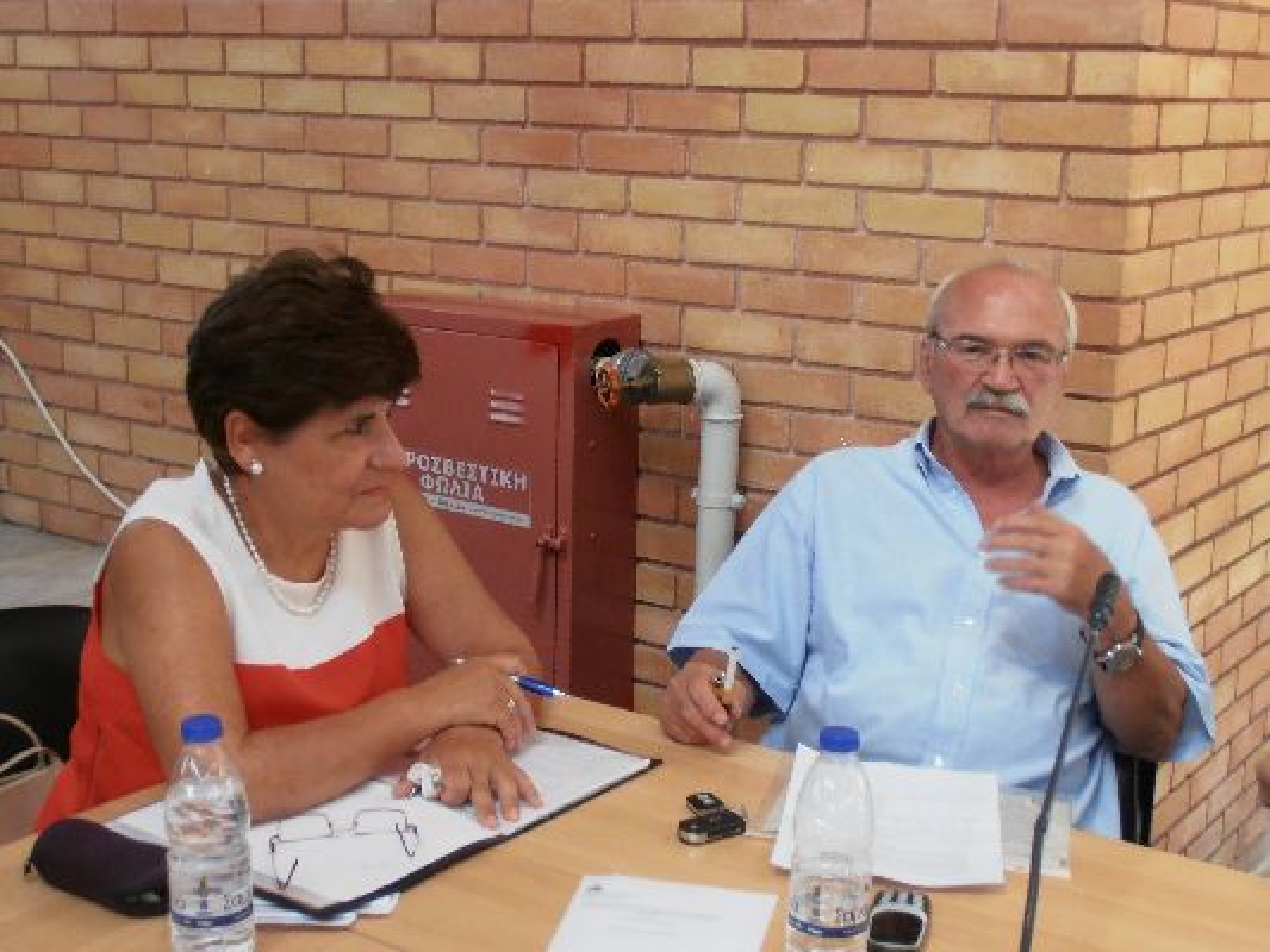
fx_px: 2092
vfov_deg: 25.7
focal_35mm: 57
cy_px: 476
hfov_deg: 33.8
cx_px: 635
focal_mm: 10.04
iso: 80
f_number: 4.5
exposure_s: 1/50
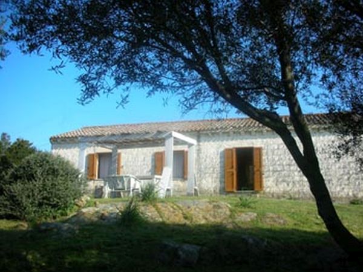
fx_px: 367
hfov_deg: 52.6
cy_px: 136
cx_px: 182
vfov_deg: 40.7
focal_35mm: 35
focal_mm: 5.8
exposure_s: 1/88.7
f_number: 8.5
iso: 50
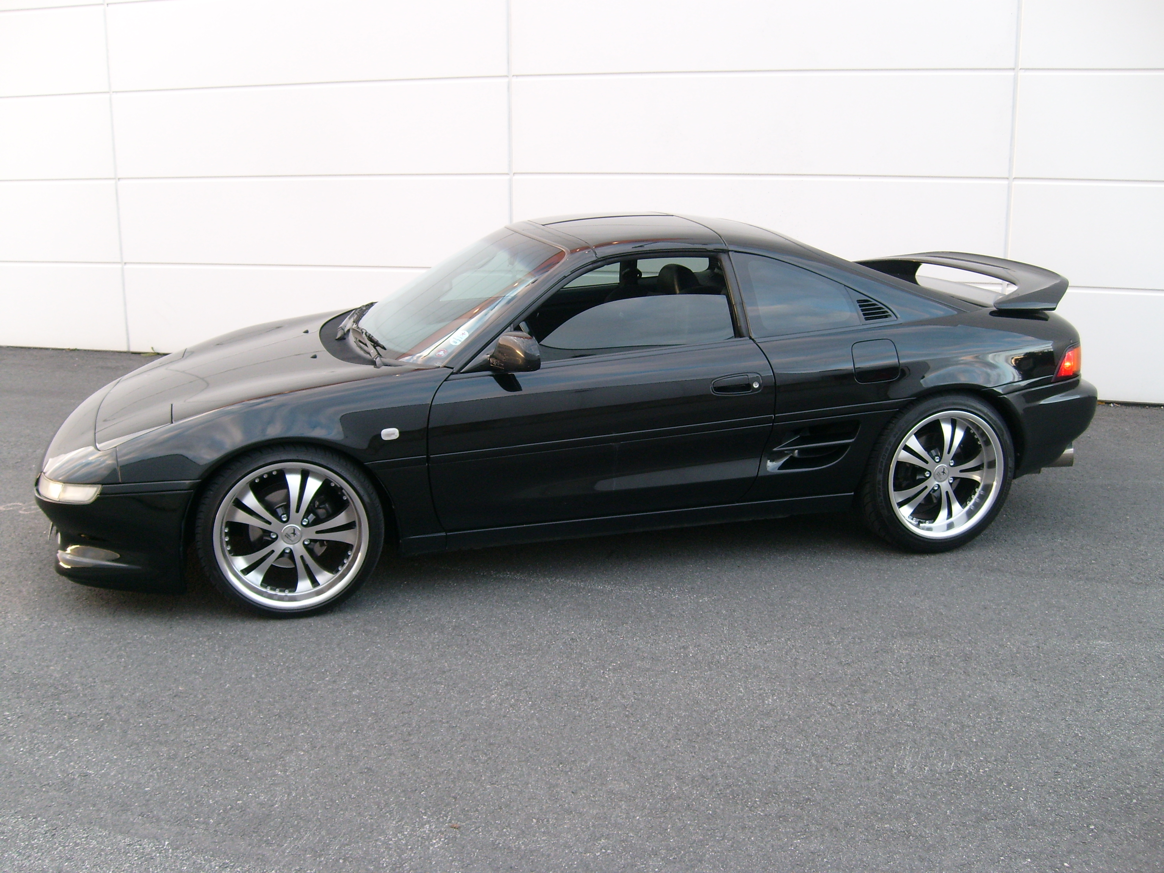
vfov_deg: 40.7
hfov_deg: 52.6
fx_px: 1177
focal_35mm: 35
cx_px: 582
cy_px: 436
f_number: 2.8
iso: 80
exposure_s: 1/45
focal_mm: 5.8
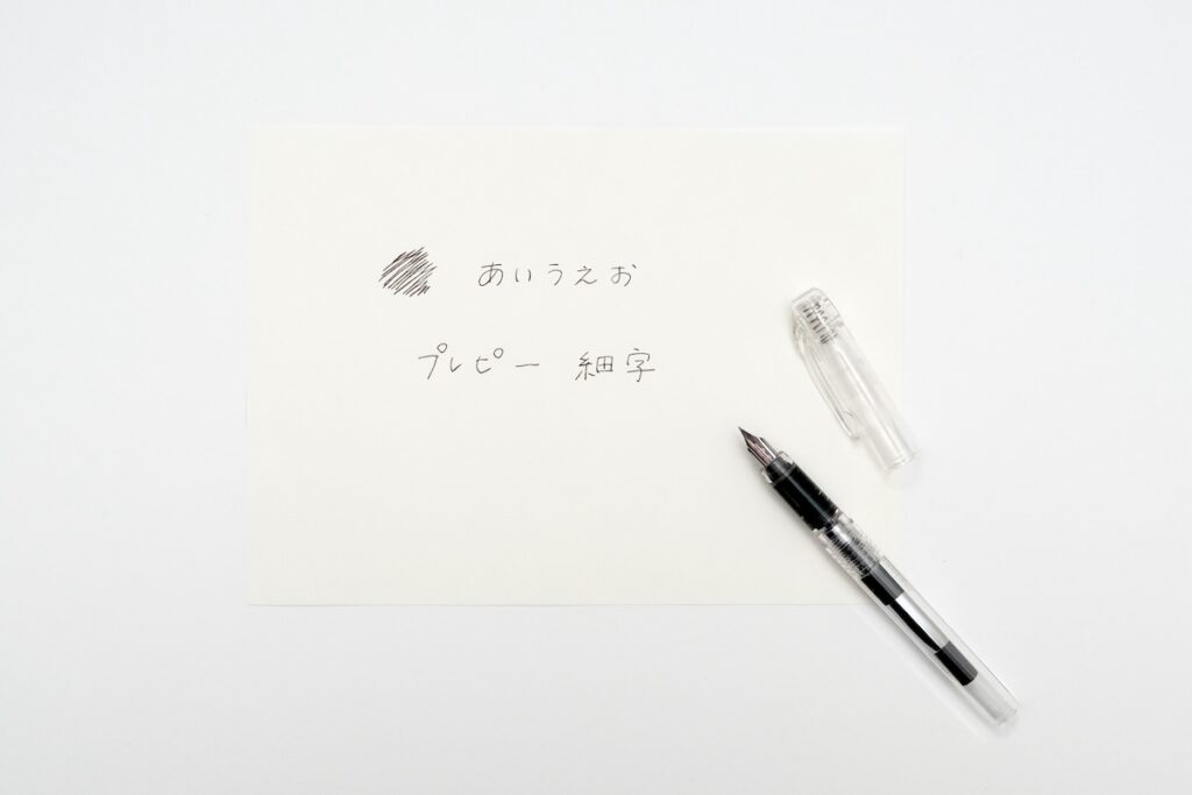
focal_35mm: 35
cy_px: 398
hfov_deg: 54.4
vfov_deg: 37.9
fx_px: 1159
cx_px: 596
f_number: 5.6
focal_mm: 23
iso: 1250
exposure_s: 1/60
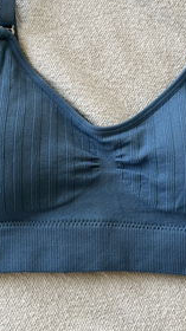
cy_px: 129
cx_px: 97
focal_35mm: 54
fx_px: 475
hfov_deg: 22.2
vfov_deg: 38.3
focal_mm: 5.1
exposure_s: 1/141
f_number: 1.6
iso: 32
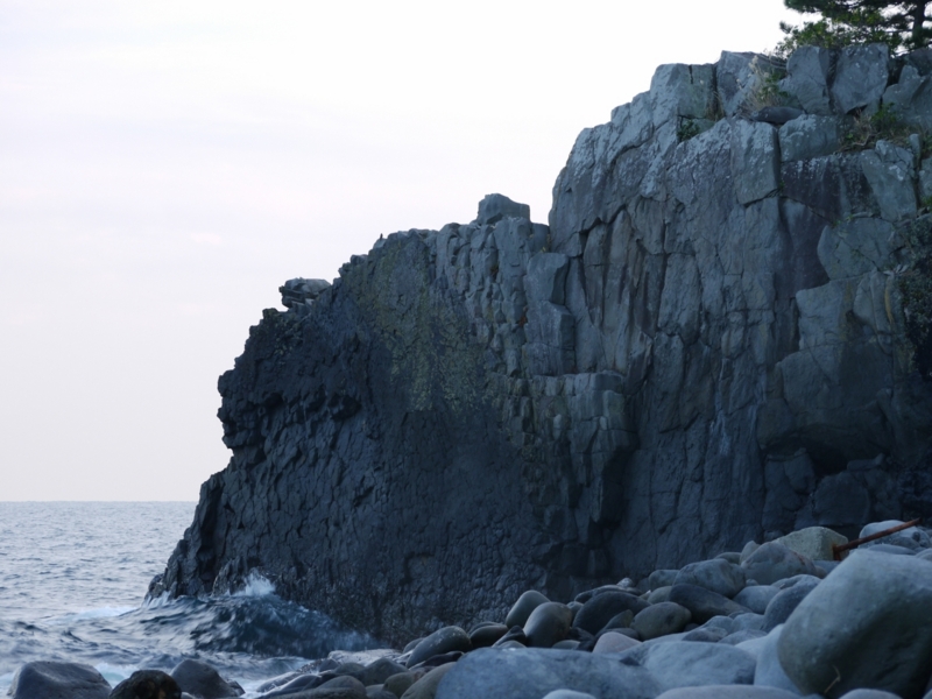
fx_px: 4523
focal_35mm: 168
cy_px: 350
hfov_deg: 11.8
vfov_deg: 8.8
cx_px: 466
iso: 100
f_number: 8
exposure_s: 1/13
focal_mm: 84
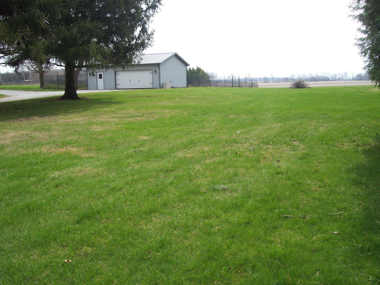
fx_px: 417
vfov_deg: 37.7
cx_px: 190
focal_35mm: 38
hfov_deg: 49.0
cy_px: 142
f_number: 4.8
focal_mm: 8
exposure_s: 1/500
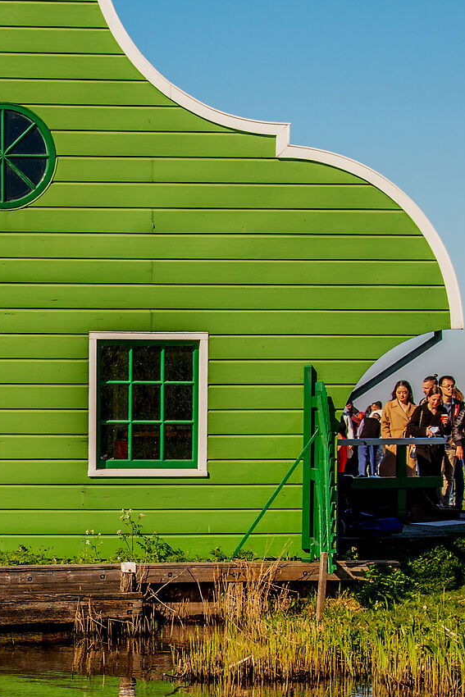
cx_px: -7
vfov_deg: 17.9
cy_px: 556
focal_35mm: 113
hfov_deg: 12.0
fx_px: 2188
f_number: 8
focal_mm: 40
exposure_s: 1/250
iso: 200
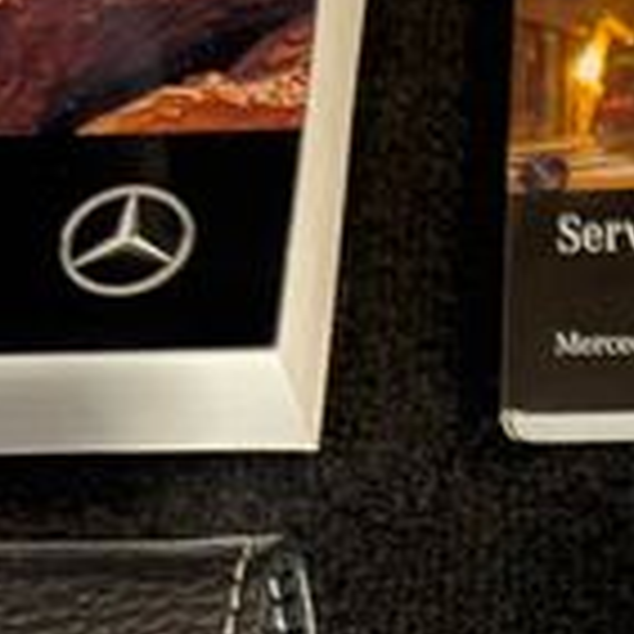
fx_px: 1989
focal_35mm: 96
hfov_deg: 16.4
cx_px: 967
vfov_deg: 16.5
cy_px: 944
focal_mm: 6.76
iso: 1600
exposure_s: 1/17
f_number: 1.78
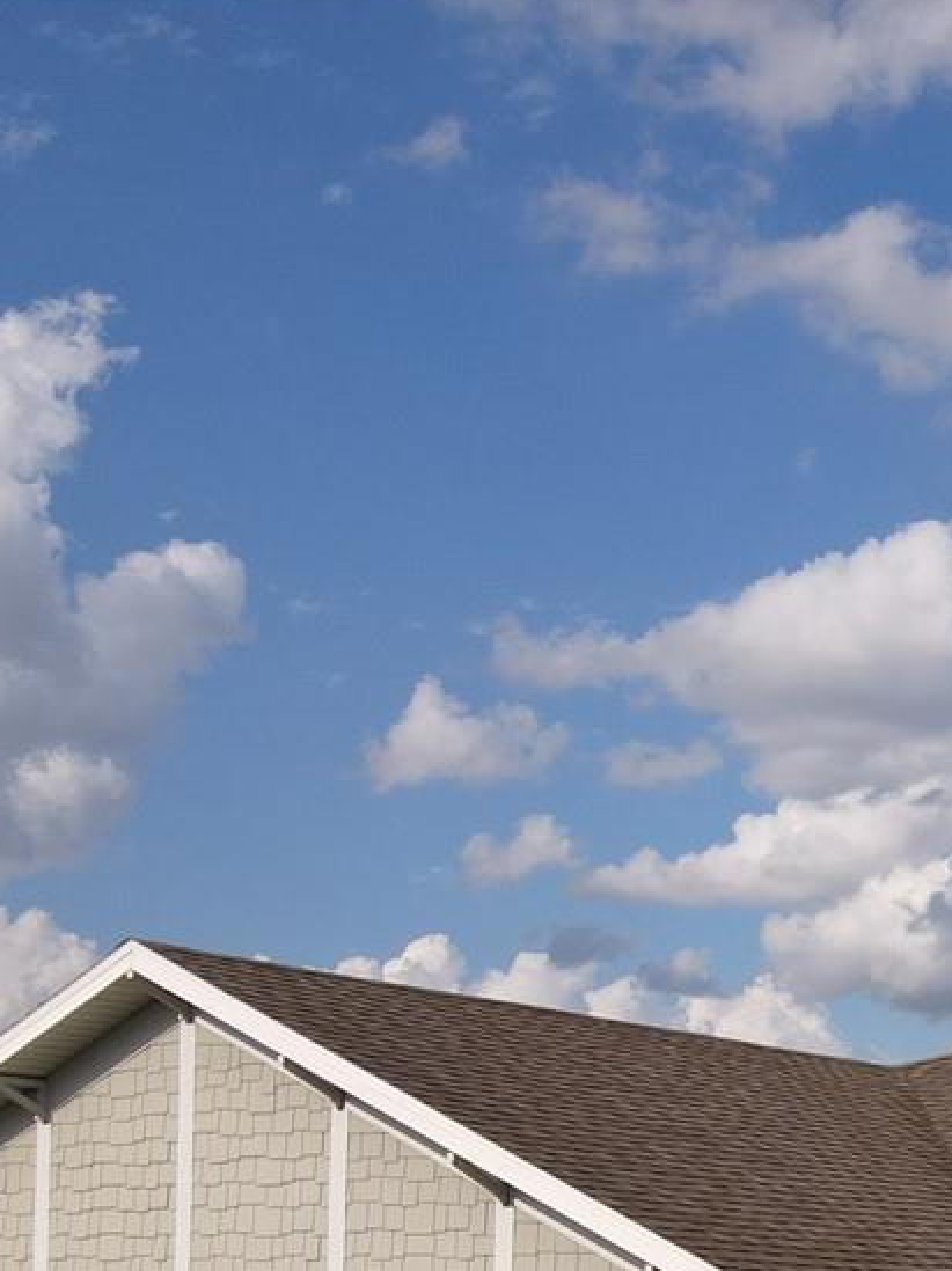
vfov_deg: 25.9
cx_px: 1260
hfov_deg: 19.3
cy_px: 1373
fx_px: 2570
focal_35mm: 70
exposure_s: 1/15
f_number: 2.8
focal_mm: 4.5
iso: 100
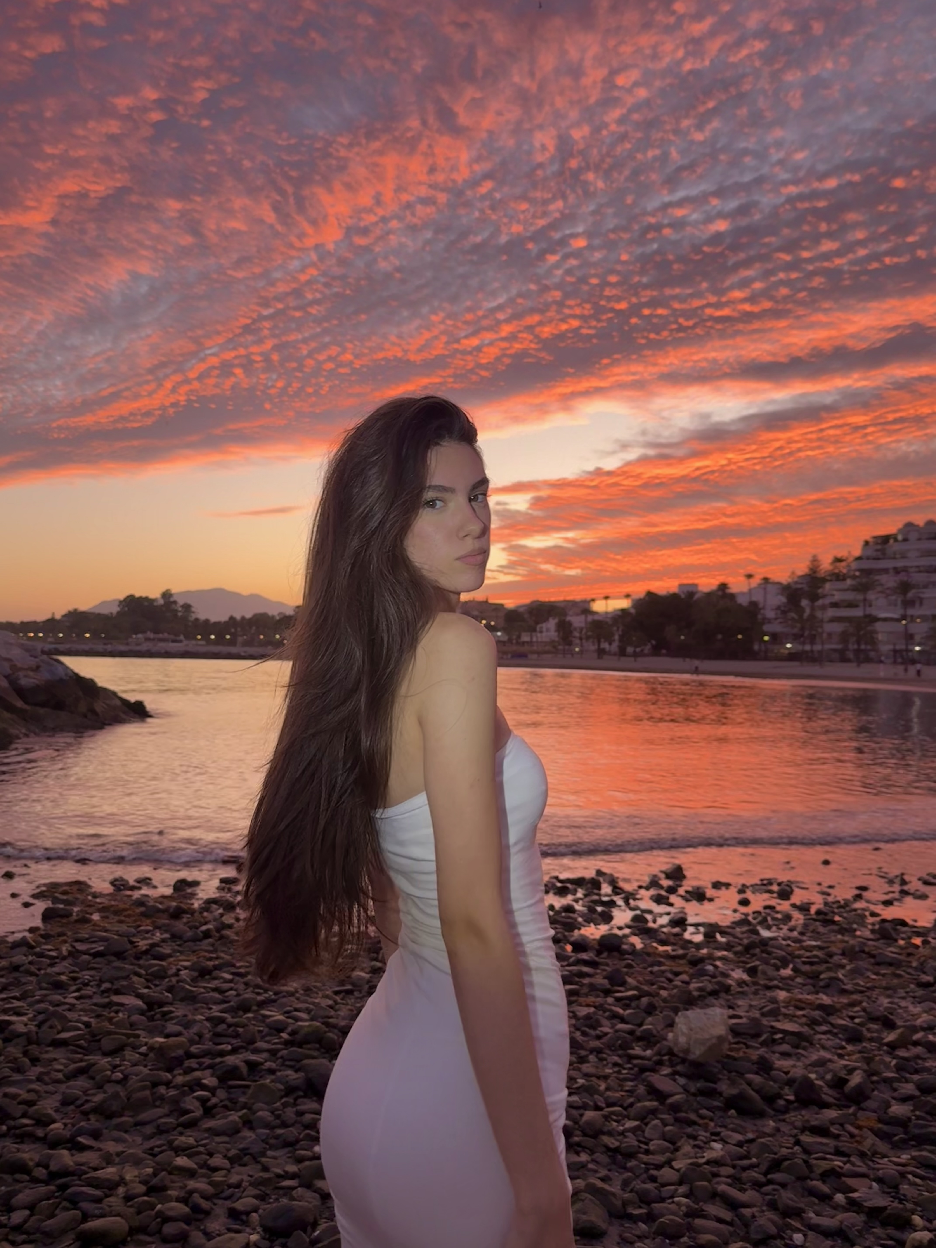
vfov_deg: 71.6
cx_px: 468
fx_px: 865
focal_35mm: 24
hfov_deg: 56.8
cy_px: 624
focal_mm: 6.76
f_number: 1.78
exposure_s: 1/121
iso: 80
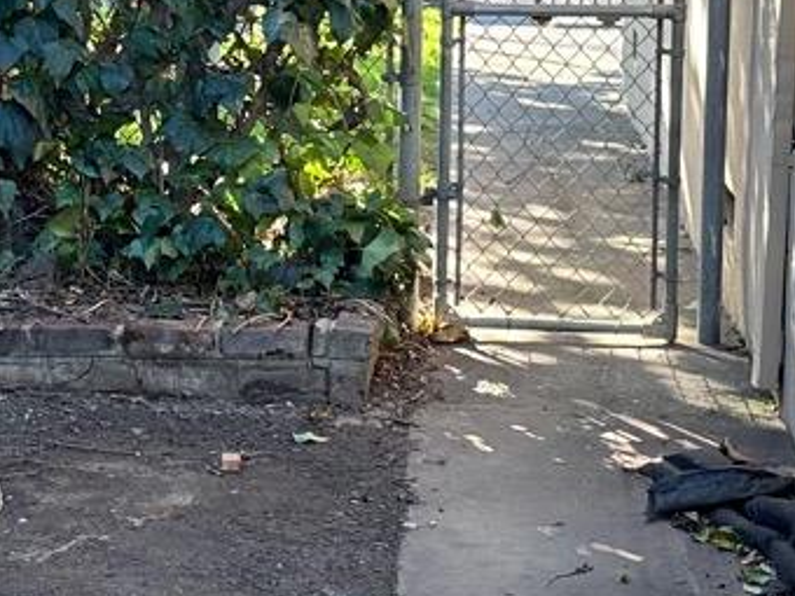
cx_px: 215
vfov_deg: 13.9
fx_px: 2434
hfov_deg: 18.4
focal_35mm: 106
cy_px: 125
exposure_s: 1/180
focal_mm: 6.86
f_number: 1.78
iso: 64
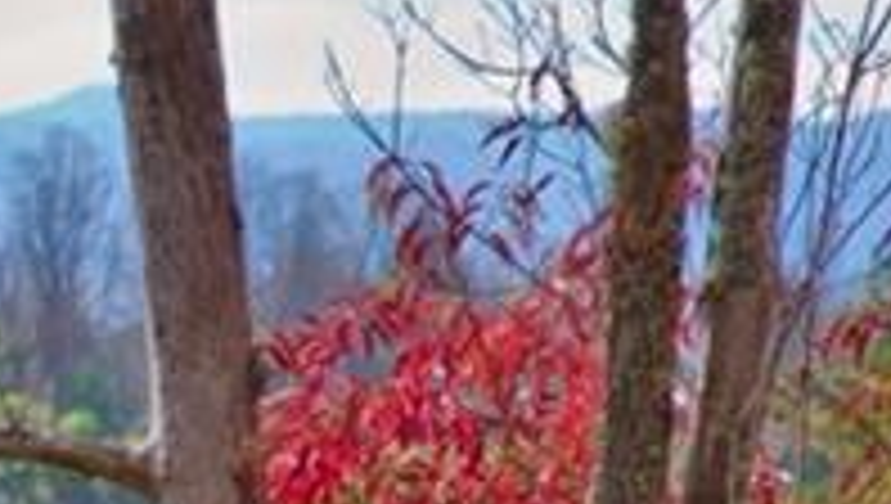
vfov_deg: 1.7
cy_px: 1249
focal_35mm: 728
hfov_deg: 2.9
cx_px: -864
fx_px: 17223
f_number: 9
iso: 400
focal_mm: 90
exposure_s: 1/125
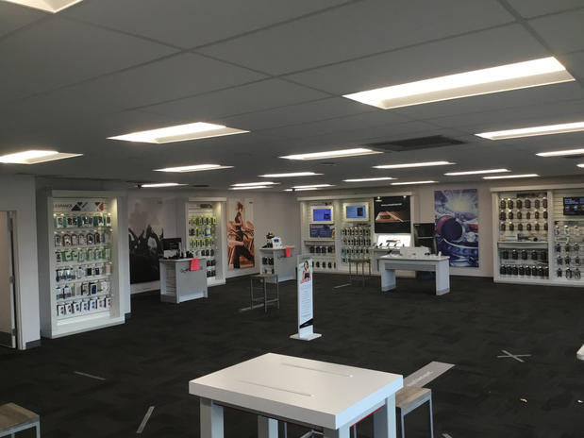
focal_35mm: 31
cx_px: 292
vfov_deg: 45.4
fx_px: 523
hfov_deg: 58.4
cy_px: 219
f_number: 2.4
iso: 25
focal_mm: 3.3
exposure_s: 1/30
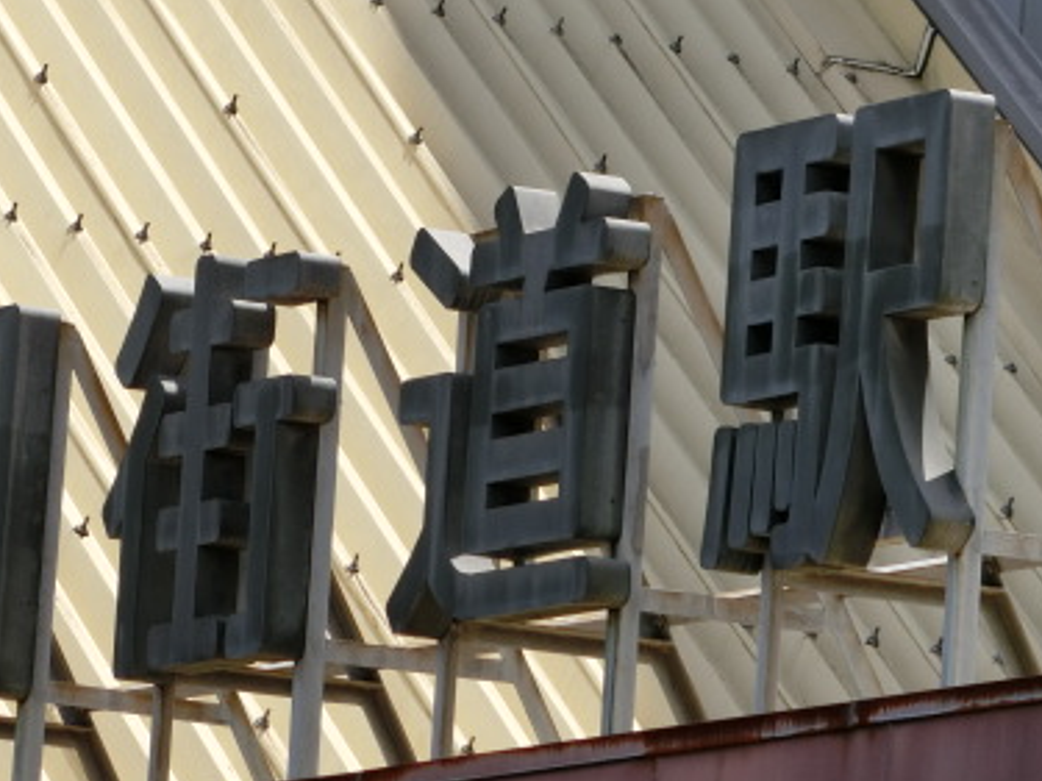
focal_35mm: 435
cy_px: 347
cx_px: 392
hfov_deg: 4.6
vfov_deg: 3.4
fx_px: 13090
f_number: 5.9
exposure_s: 1/400
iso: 80
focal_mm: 45.4
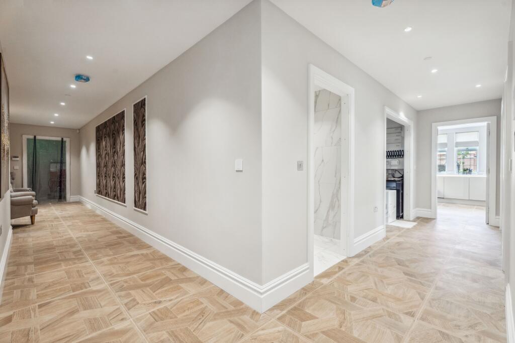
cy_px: 172
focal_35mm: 16
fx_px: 229
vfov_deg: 73.8
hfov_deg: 96.7
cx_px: 258
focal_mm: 16
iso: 2000
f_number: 8
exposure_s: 1/30
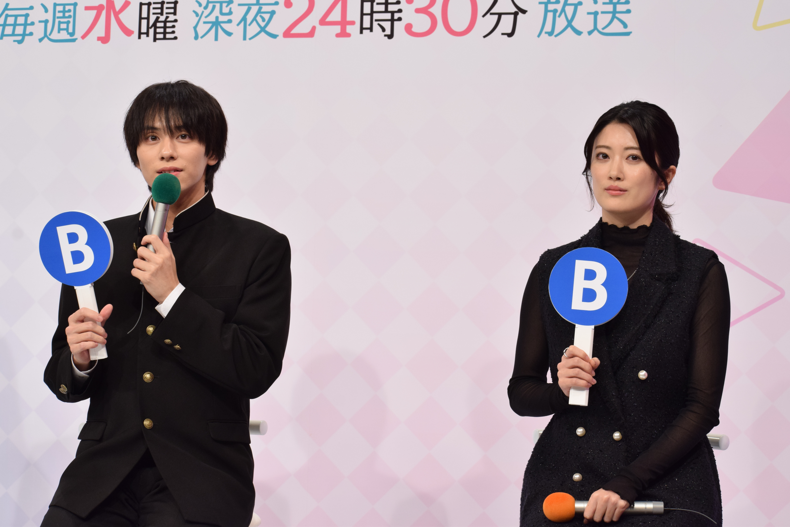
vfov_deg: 13.0
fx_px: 2304
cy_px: 264
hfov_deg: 19.5
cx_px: 395
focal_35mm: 105
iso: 1000
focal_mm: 70
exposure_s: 1/50
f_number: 9
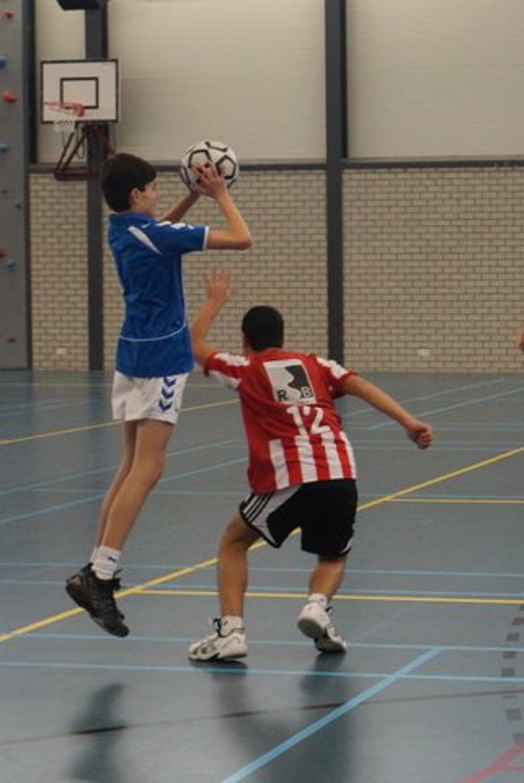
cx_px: 262
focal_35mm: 33
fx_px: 719
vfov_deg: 57.2
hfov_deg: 40.0
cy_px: 392
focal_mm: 22
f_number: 4
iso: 1000
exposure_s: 1/200
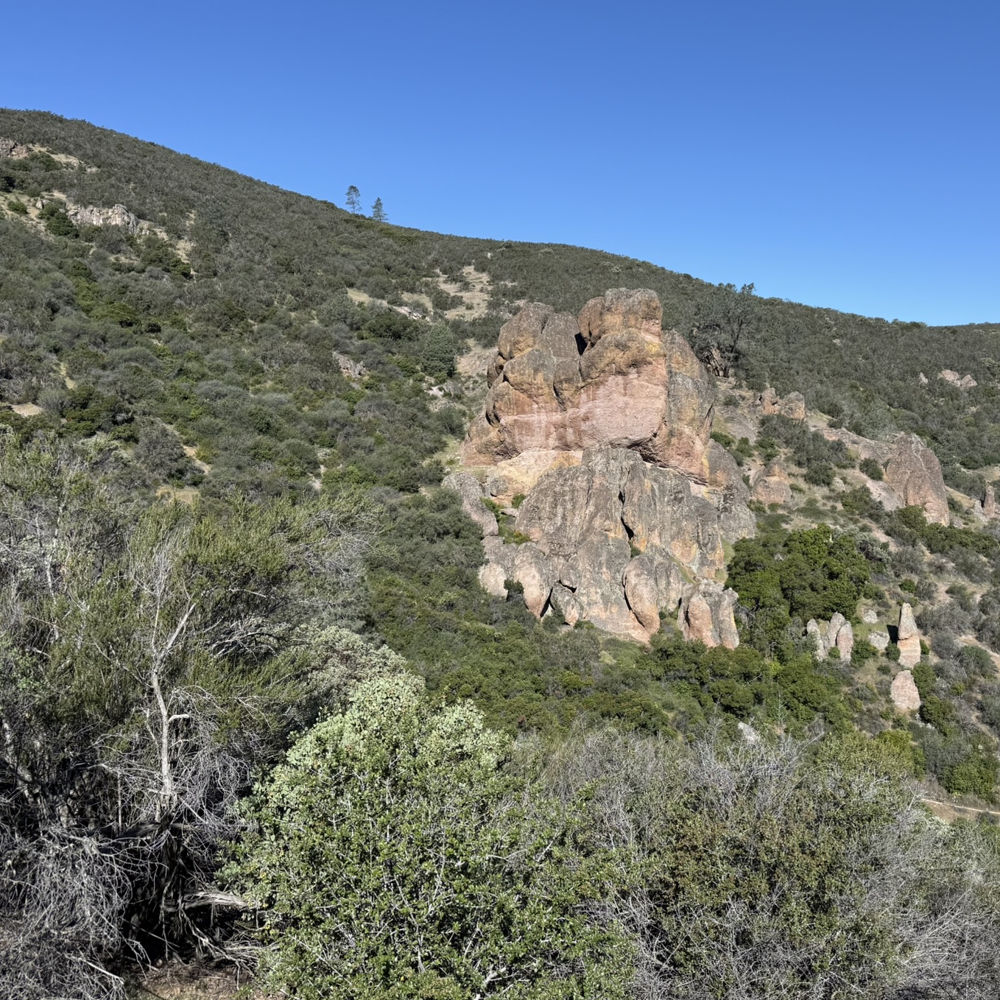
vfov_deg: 51.0
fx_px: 1046
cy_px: 444
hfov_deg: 50.7
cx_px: 608
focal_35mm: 32
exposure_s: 1/4673
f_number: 1.78
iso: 80
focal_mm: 6.76
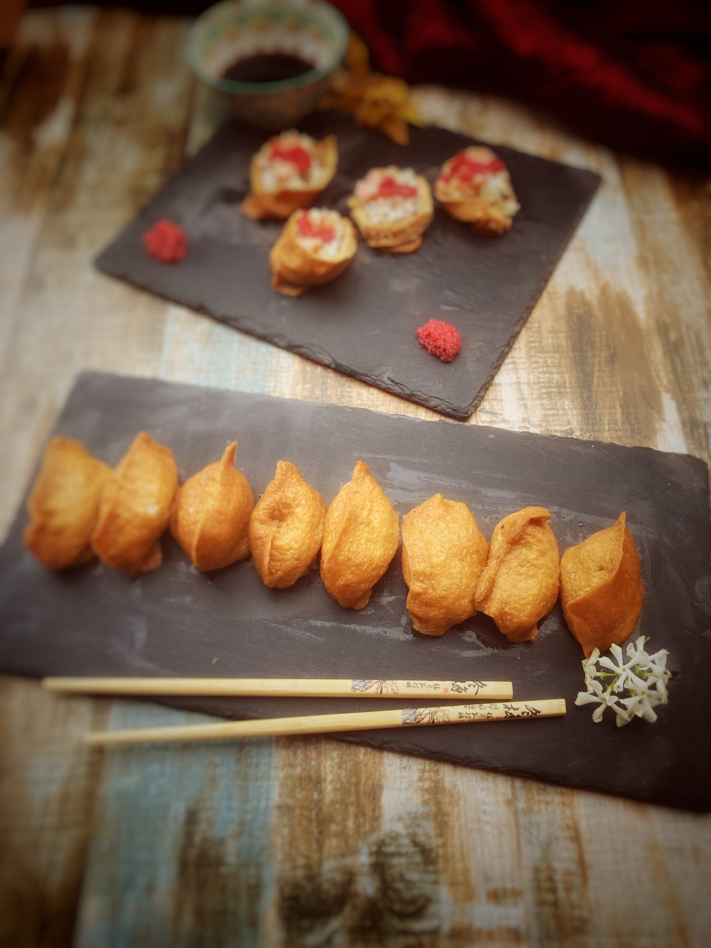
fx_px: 767
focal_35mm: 28
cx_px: 356
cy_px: 474
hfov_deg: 49.7
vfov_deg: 63.4
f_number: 1.8
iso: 80
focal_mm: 3.99
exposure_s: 1/121
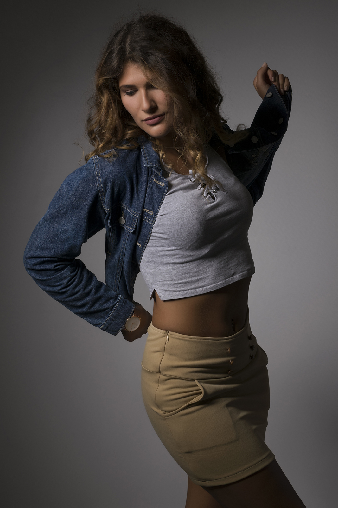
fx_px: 1014
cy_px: 254
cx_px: 169
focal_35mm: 72
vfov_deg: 28.1
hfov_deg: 18.9
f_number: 14
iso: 100
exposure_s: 1/100
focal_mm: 48
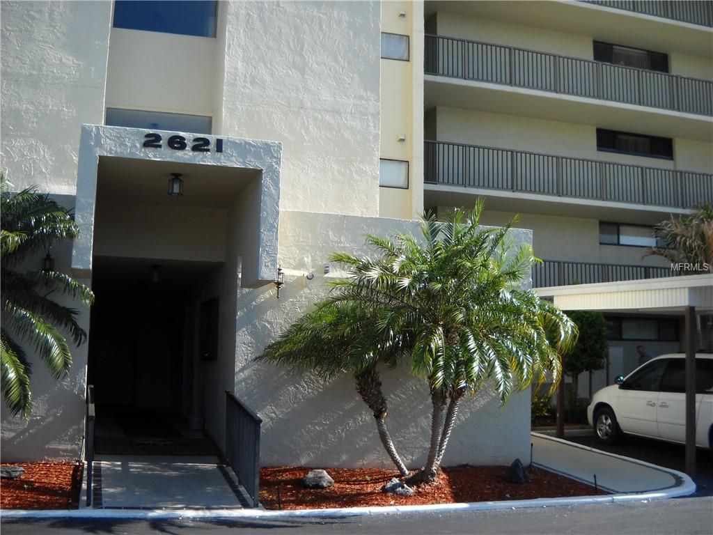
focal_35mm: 41
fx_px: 844
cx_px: 356
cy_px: 268
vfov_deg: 35.1
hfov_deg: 45.8
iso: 64
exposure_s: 1/369
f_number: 3.1
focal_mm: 6.72
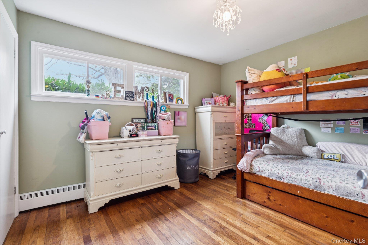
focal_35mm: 17
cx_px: 184
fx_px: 174
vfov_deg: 70.4
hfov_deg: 93.3
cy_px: 122
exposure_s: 1/1.67
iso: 250
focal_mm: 17
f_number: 9
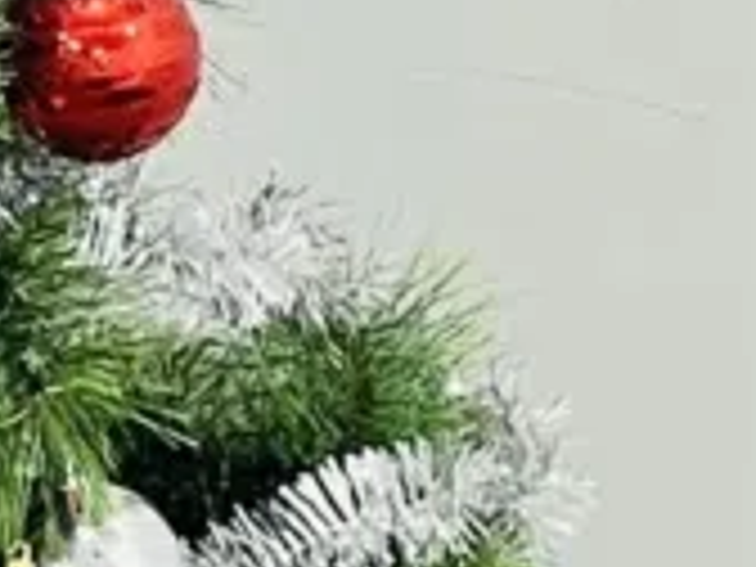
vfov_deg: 14.9
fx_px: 2162
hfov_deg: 17.6
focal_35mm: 99
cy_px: 212
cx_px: -400
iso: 125
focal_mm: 4.2
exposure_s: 1/50
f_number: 1.6
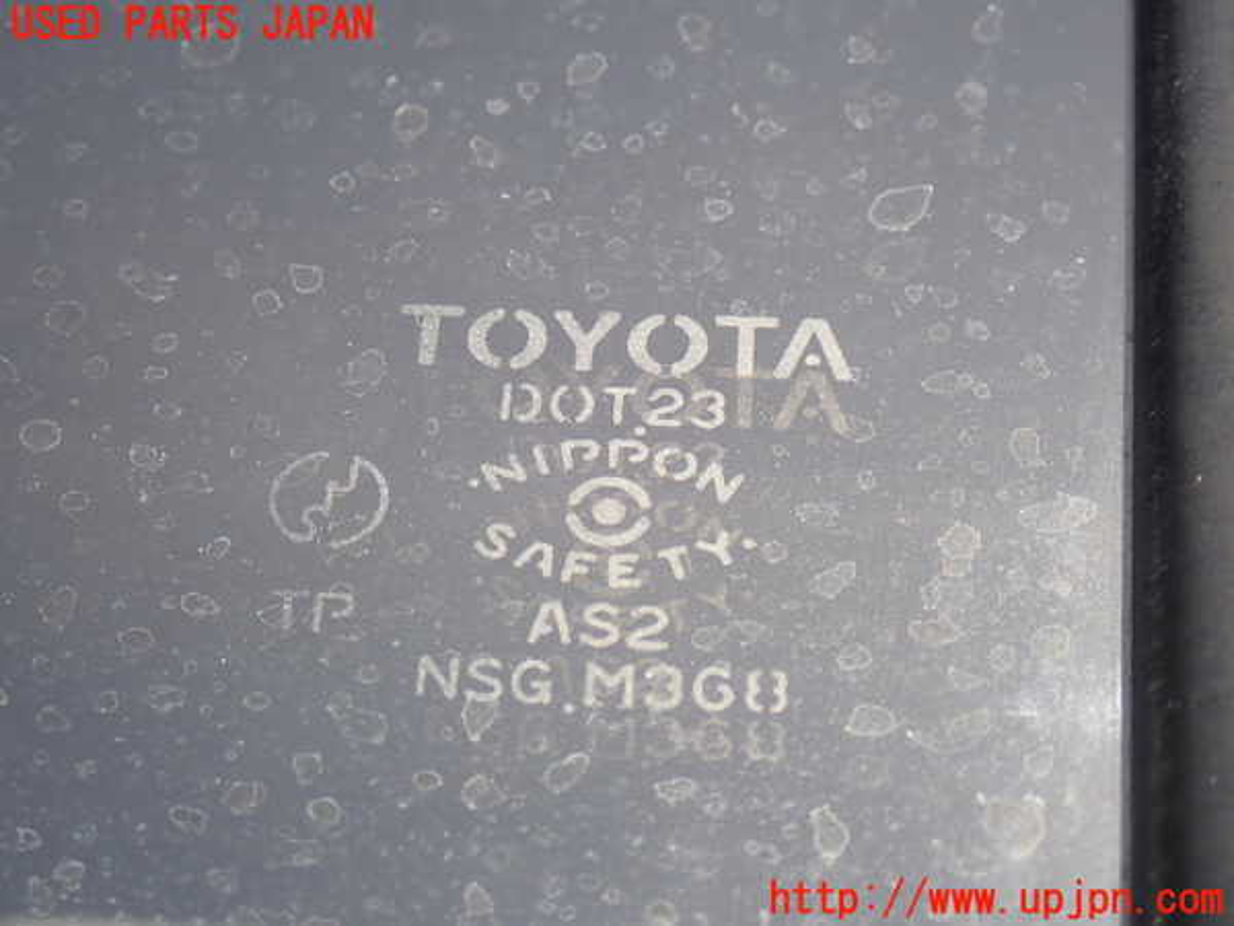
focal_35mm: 82
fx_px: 2923
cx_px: 617
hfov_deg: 23.8
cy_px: 463
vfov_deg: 18.0
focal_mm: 14.62
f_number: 4.3
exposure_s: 1/320
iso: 100
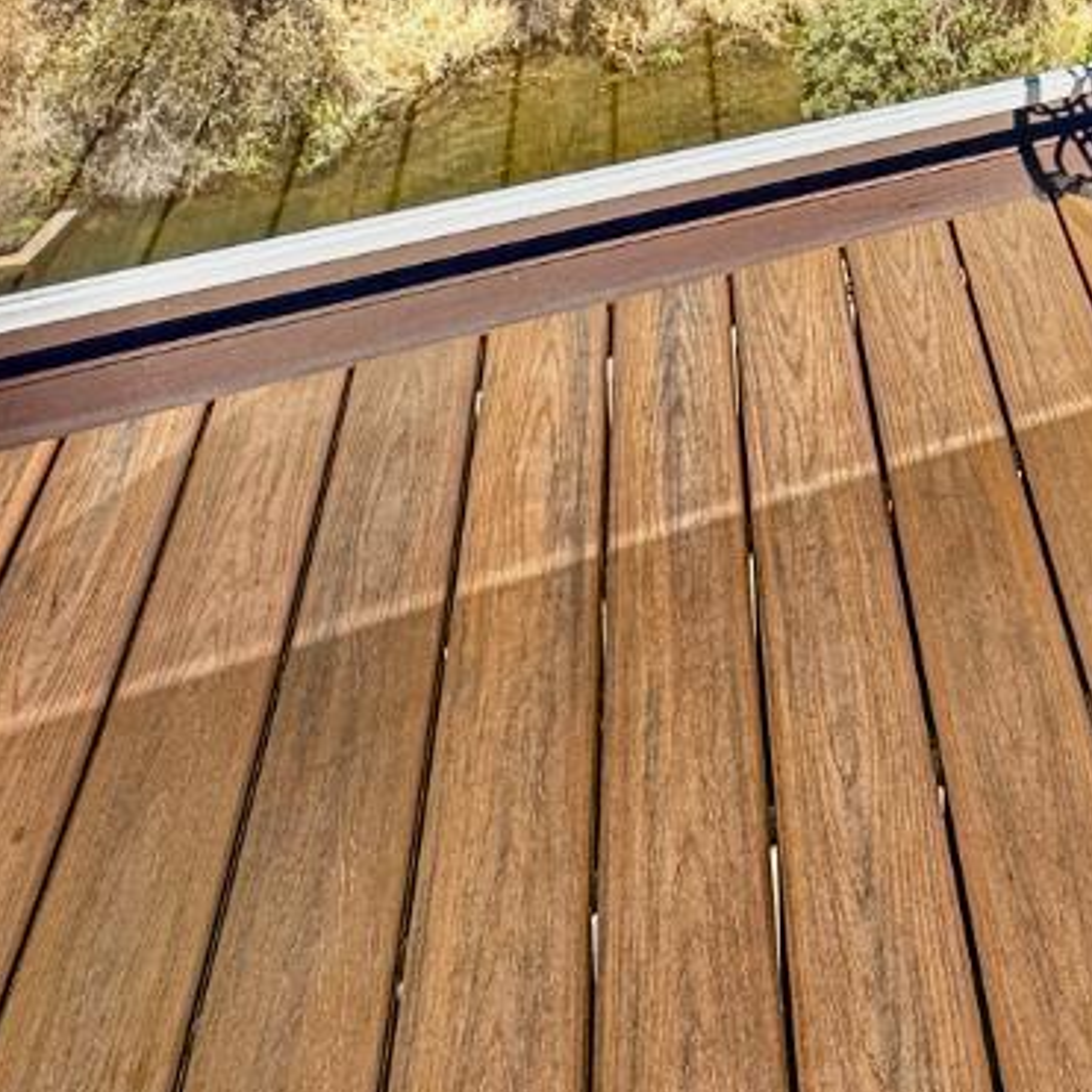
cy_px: -434
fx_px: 1785
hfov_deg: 26.9
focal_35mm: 50
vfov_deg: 26.9
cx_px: 1525
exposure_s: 1/831
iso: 40
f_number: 2.2
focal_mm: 2.22
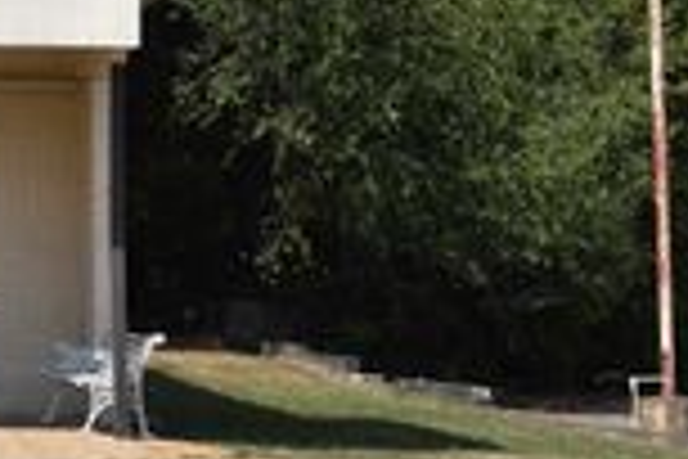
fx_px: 2535
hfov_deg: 14.7
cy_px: 68
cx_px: -238
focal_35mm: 133
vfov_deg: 10.3
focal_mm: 27
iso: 200
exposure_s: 1/400
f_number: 10
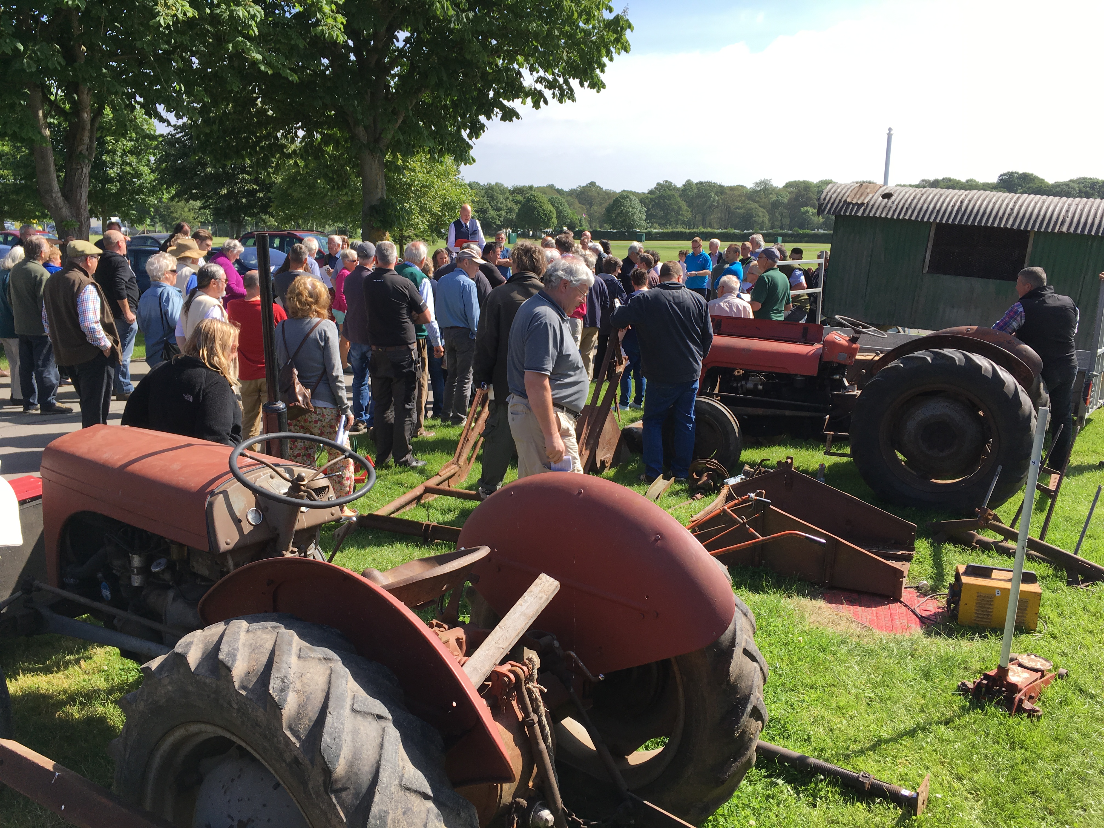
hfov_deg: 61.7
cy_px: 414
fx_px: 925
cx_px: 552
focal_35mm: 29
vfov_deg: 48.2
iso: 25
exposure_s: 1/827
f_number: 2.2
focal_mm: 4.15
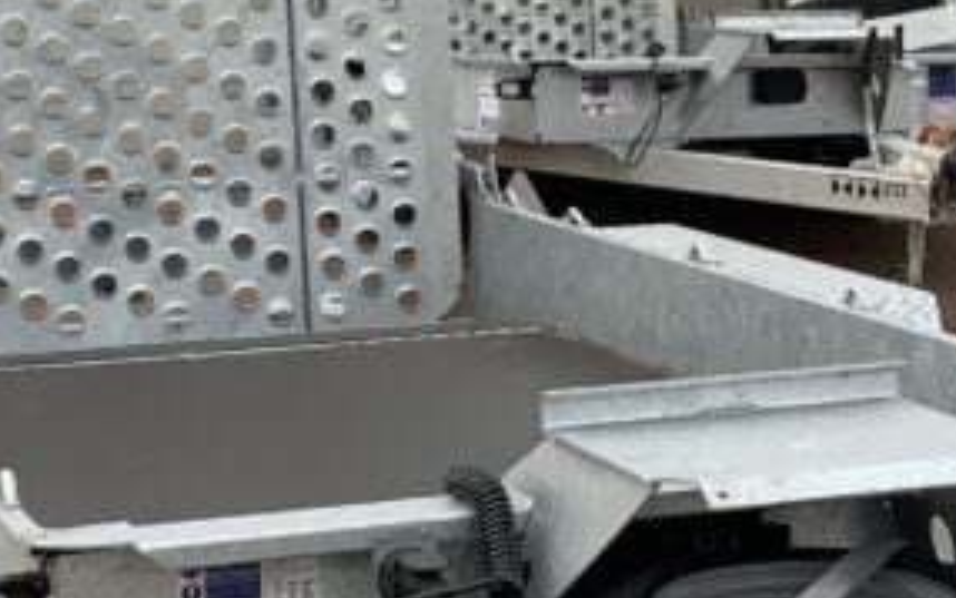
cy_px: 448
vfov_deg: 11.9
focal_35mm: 110
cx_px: 742
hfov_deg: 18.8
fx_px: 2867
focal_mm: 3
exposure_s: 1/307
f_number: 1.8
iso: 16
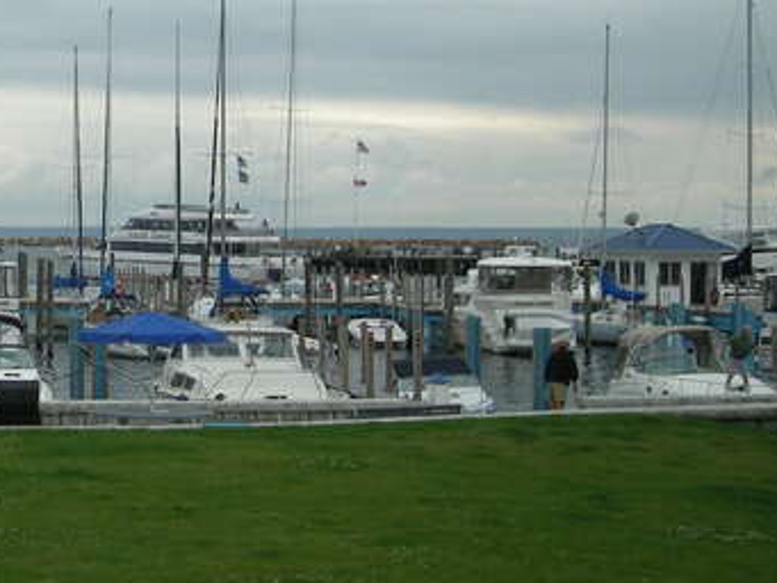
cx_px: 23
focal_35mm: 82
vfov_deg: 17.8
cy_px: 100
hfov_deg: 23.0
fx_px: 1841
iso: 50
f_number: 2.8
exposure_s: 1/483
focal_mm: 5.7
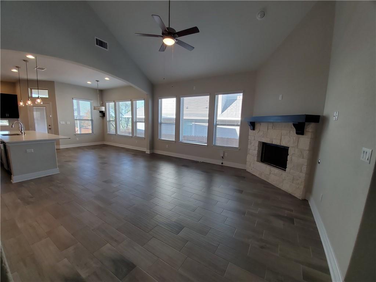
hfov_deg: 106.2
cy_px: 141
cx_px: 188
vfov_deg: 89.9
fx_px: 141
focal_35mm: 13
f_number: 2.2
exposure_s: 1/59
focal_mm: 1.8
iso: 80
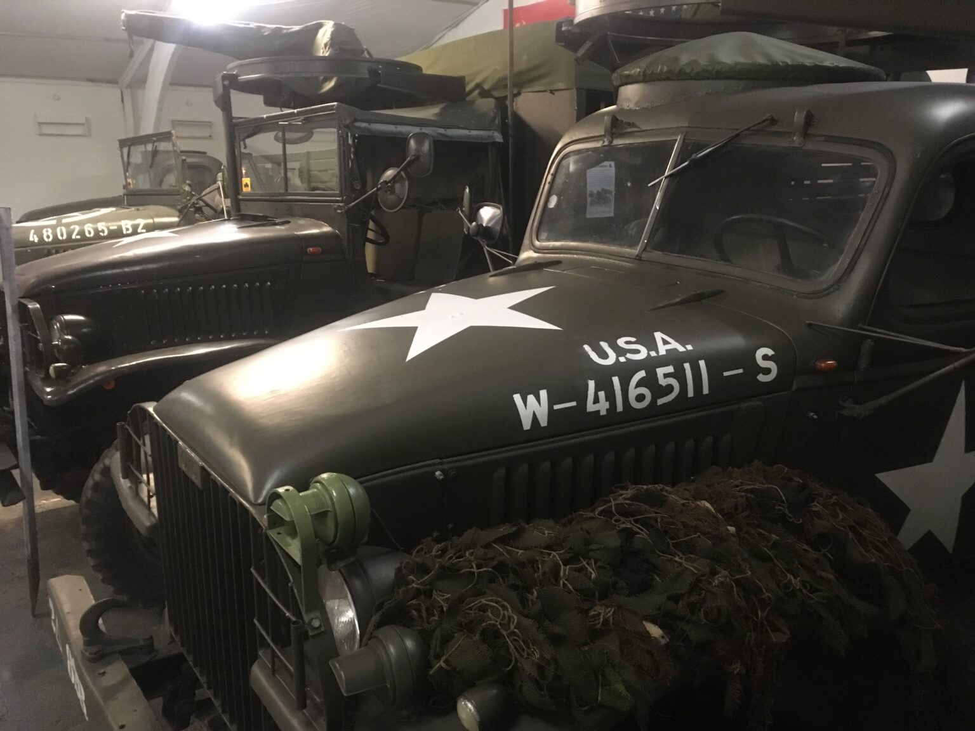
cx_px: 488
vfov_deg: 48.2
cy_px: 366
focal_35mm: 29
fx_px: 817
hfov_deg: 61.7
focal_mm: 4.15
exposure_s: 1/17
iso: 320
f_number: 2.2
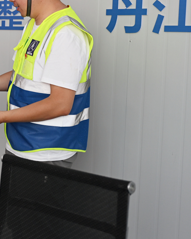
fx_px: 524
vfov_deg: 25.5
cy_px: 68
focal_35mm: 74
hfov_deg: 19.1
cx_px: -60
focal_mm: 33.5
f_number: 3.2
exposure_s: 1/250
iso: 400
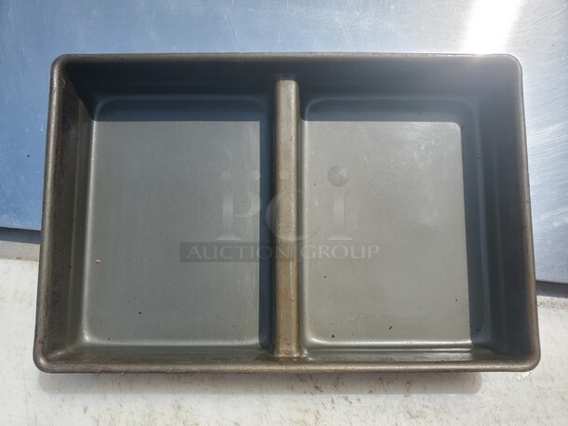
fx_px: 427
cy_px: 213
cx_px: 284
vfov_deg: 53.1
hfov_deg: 67.3
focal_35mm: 26
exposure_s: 1/1614
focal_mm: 4.3
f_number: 2.4
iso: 50
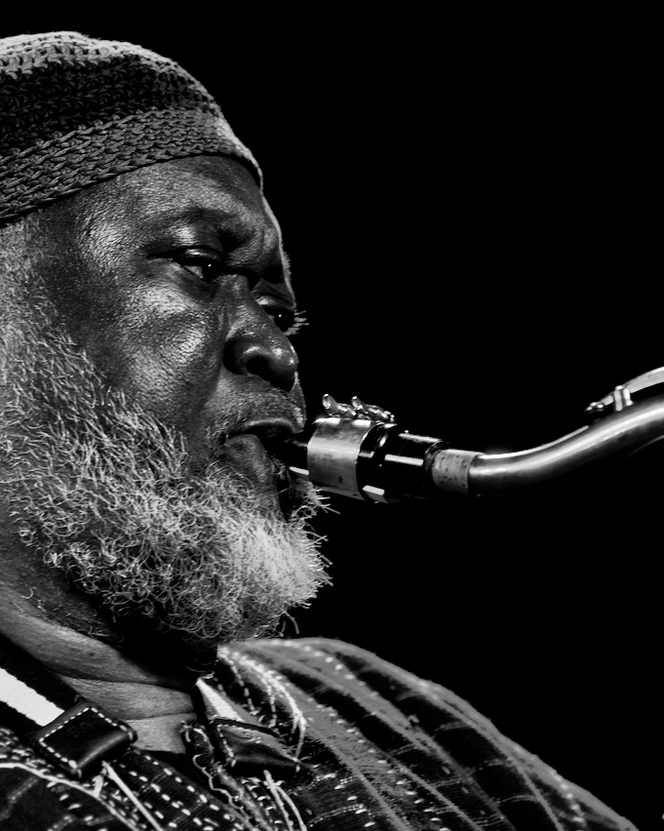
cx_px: 281
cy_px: 416
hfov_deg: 5.9
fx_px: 6415
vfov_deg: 7.4
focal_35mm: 261
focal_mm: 185
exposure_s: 1/100
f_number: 5.6
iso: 1250
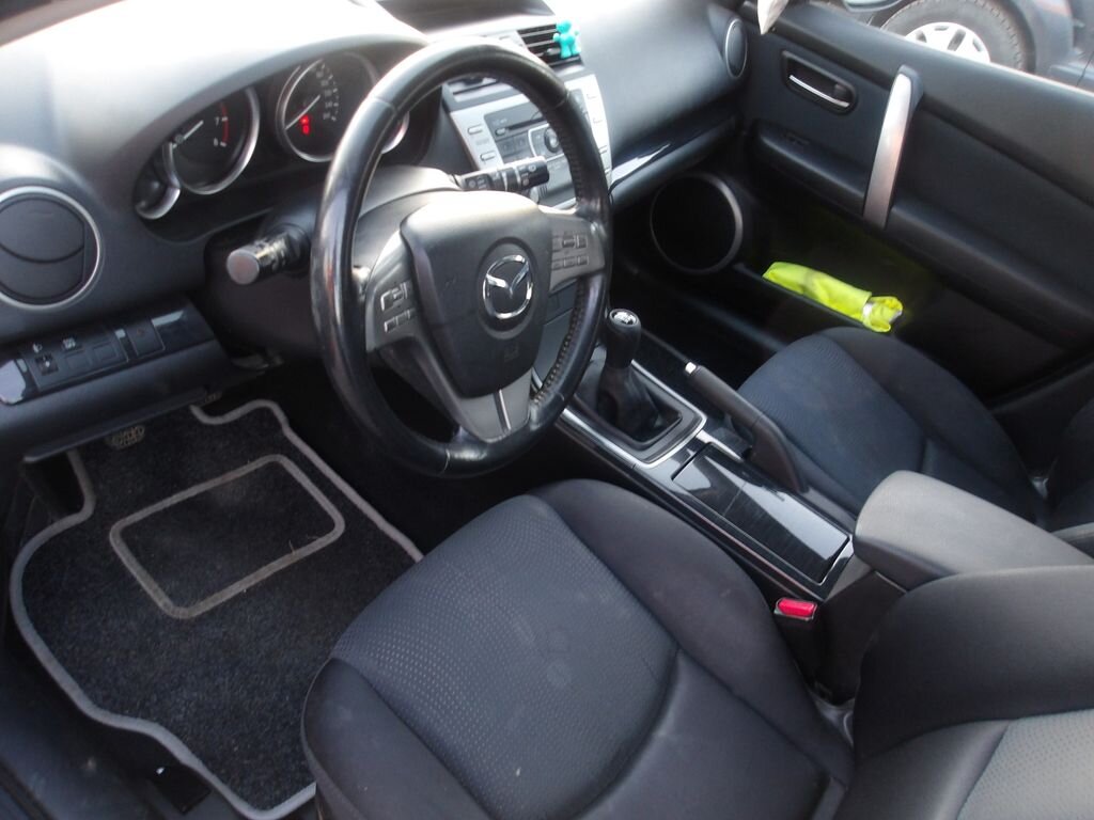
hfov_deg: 65.3
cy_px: 410
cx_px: 547
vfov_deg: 51.4
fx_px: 853
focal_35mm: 27
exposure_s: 1/15
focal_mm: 4.9
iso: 237
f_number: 3
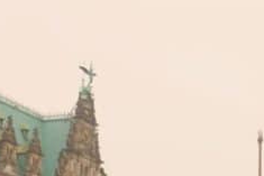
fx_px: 800
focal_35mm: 109
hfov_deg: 16.9
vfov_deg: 12.2
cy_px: 237
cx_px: 401
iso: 125
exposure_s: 1/250
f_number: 2.8
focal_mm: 9.1
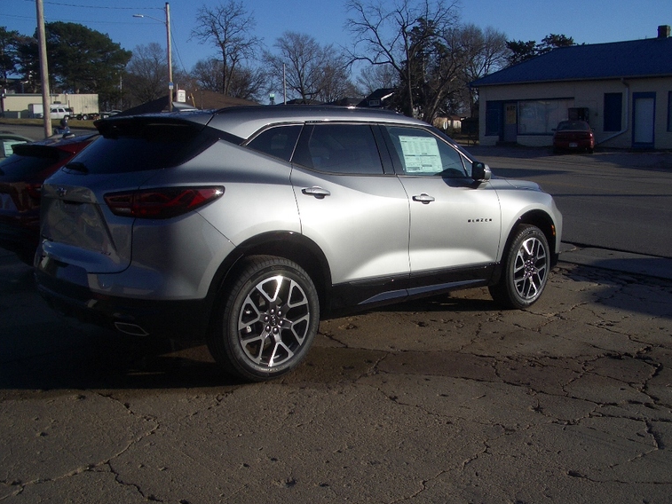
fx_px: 718
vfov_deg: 38.7
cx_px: 354
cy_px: 252
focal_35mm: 37
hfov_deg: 50.1
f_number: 4.3
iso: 50
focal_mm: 5.8
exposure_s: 1/640
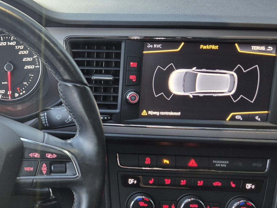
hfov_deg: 34.7
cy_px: 129
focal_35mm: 52
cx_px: 26
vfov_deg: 27.9
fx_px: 416
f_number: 1.8
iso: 320
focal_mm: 5.4
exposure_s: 1/33
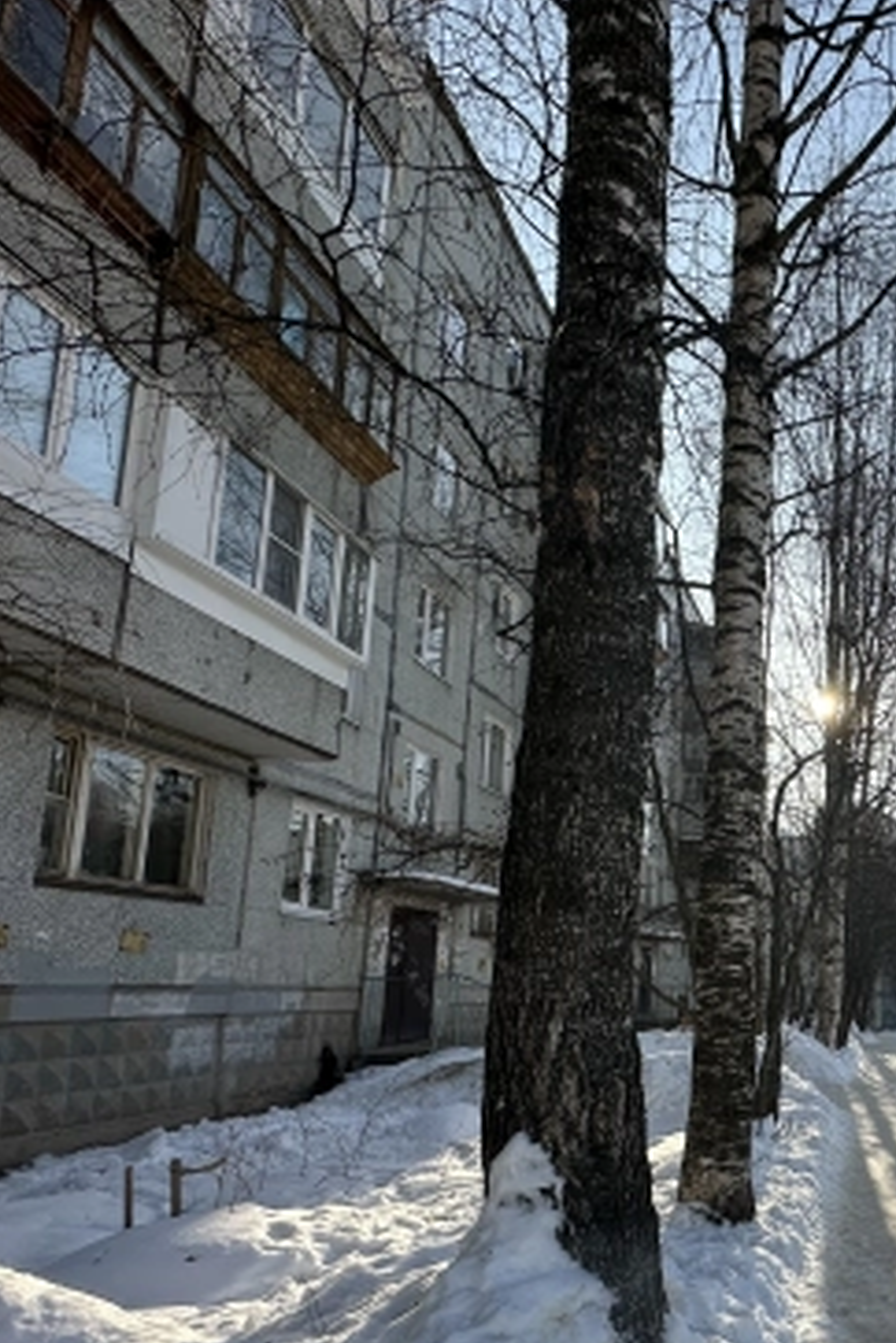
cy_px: 847
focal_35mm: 25
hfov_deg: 43.4
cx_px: 911
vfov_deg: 70.3
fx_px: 933
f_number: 2.2
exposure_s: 1/1383
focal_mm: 2.22
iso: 40
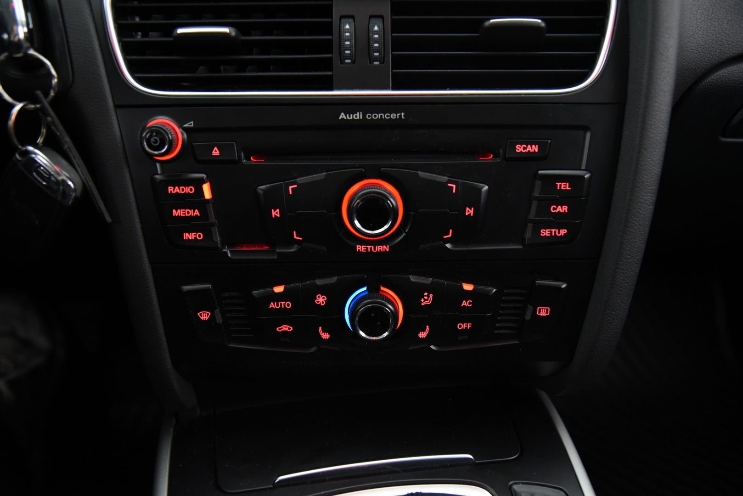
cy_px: 248
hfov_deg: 60.3
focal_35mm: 31
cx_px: 372
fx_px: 640
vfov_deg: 42.4
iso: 4000
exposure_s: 1/20
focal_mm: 31
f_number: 4
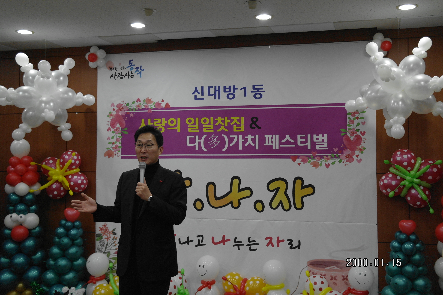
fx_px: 566
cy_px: 148
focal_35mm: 46
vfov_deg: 29.2
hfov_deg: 42.7
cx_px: 222
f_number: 4.5
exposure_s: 1/45
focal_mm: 30
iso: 800
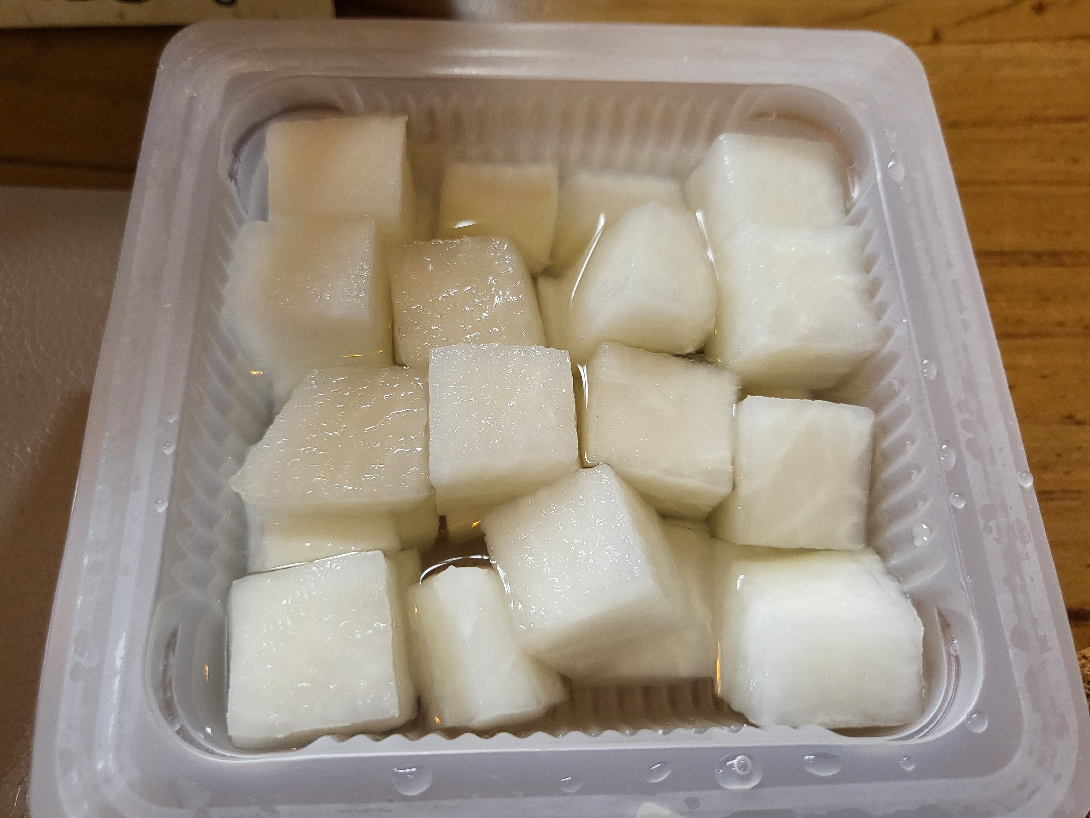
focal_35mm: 26
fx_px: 819
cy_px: 409
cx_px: 545
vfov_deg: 53.1
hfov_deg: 67.3
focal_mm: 4.25
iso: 200
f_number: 1.8
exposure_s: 1/120
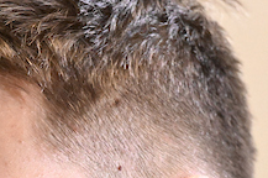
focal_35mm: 969
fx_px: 7203
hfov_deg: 2.1
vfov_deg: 1.4
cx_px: -95
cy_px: 438
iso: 6400
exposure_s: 1/250
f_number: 4.5
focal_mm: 175
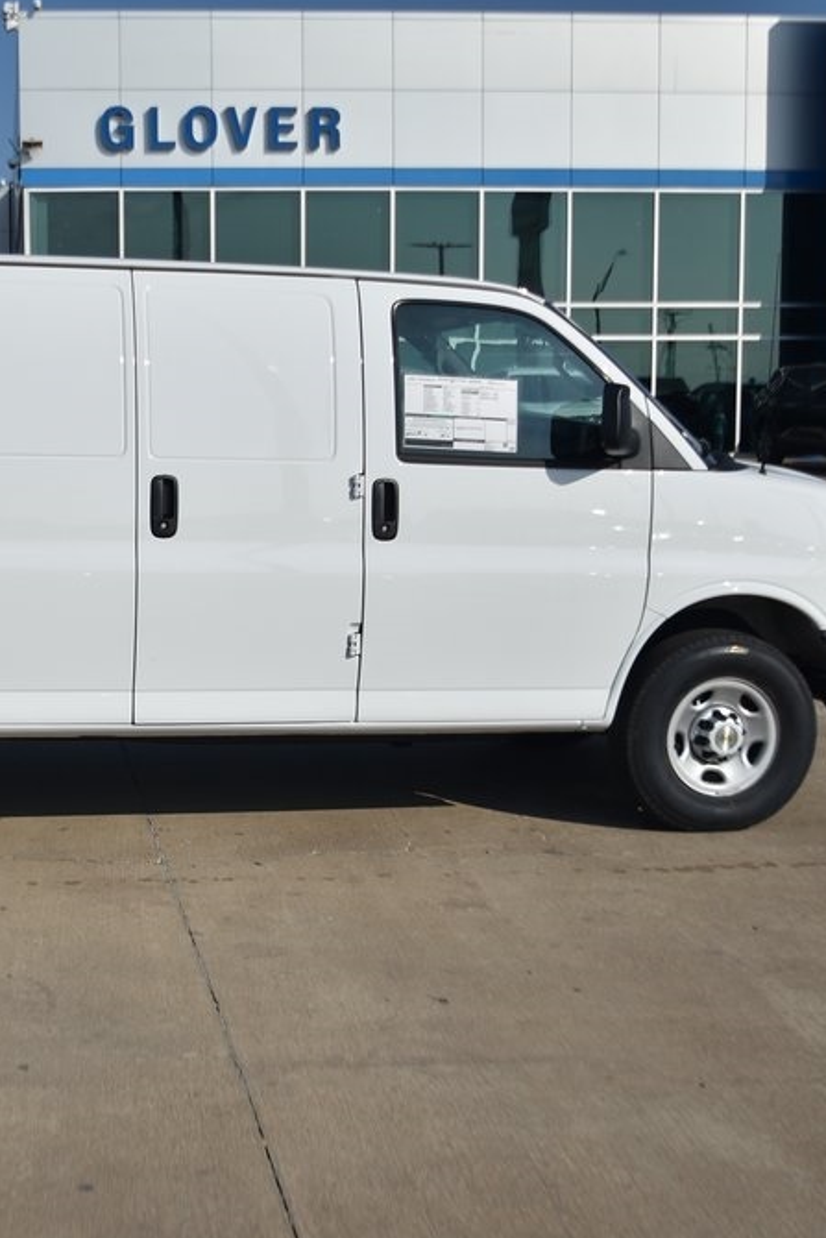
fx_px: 1892
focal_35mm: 55
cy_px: 613
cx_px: 101
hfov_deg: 24.0
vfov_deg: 36.2
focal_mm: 24
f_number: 4.5
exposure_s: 1/2000
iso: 100
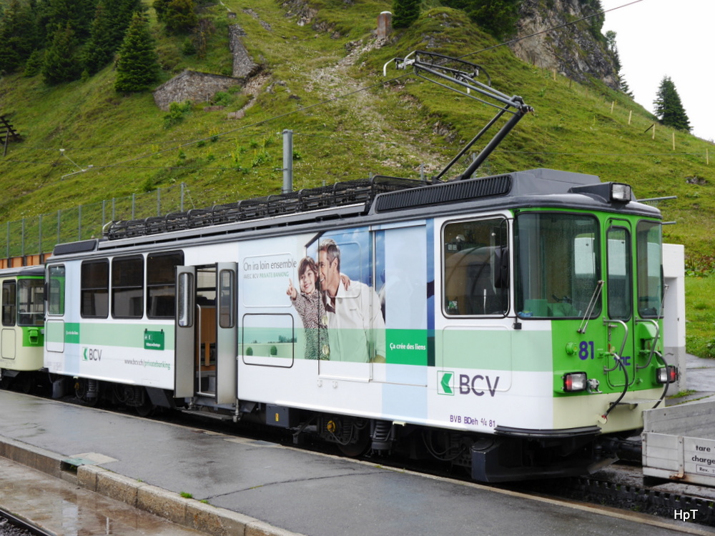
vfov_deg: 32.9
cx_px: 358
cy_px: 268
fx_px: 909
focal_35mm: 44
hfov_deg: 42.9
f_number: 5
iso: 160
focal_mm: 22
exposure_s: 1/125
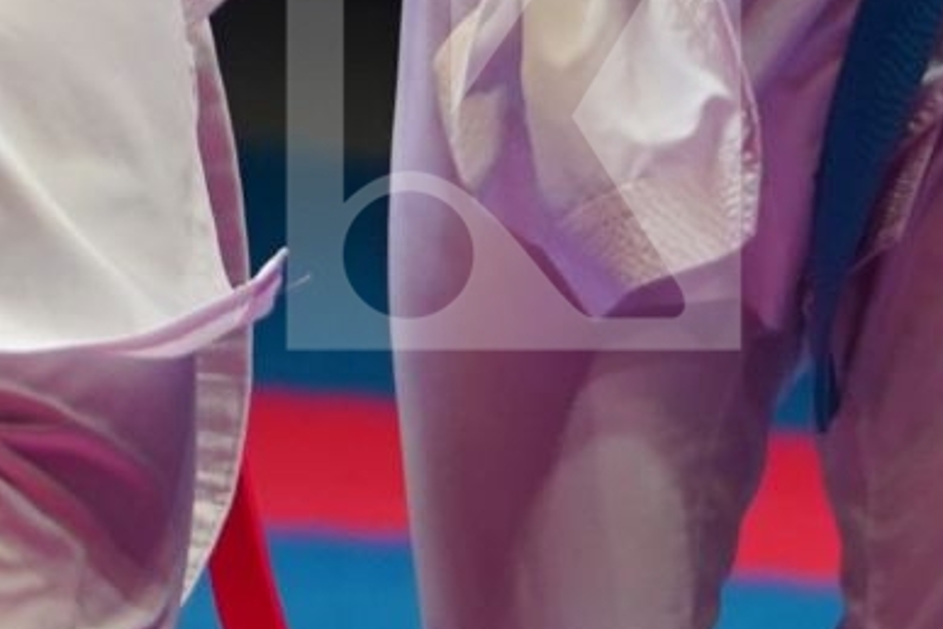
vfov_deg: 1.6
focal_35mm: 883
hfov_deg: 2.3
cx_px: 514
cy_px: -739
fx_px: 23128
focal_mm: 127
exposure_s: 1/1000
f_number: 2.8
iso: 1250
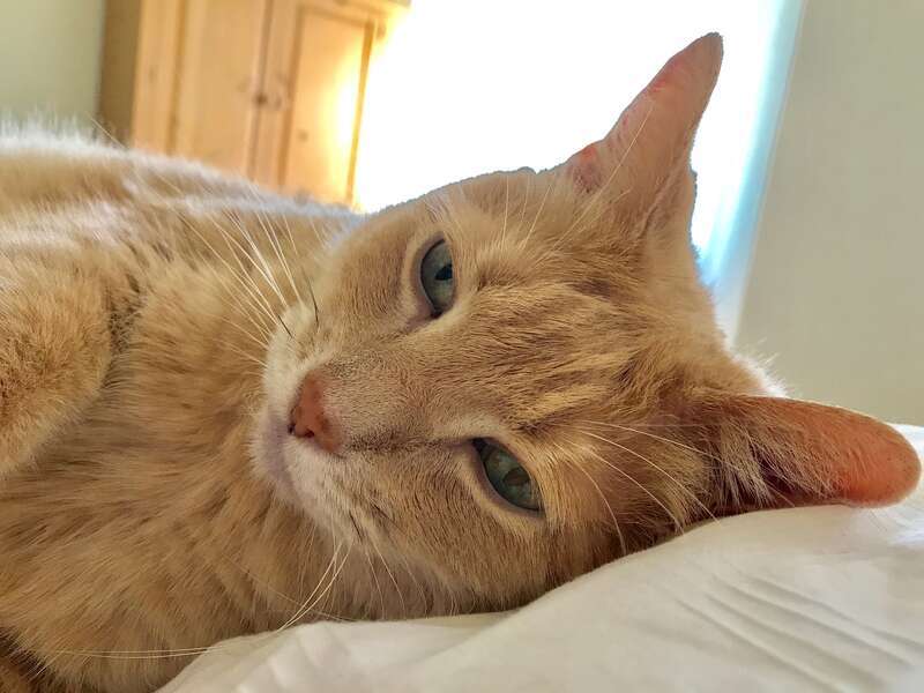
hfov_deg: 63.4
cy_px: 346
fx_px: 747
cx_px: 462
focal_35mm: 28
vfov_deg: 49.7
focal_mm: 3.99
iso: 32
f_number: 1.8
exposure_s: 1/24
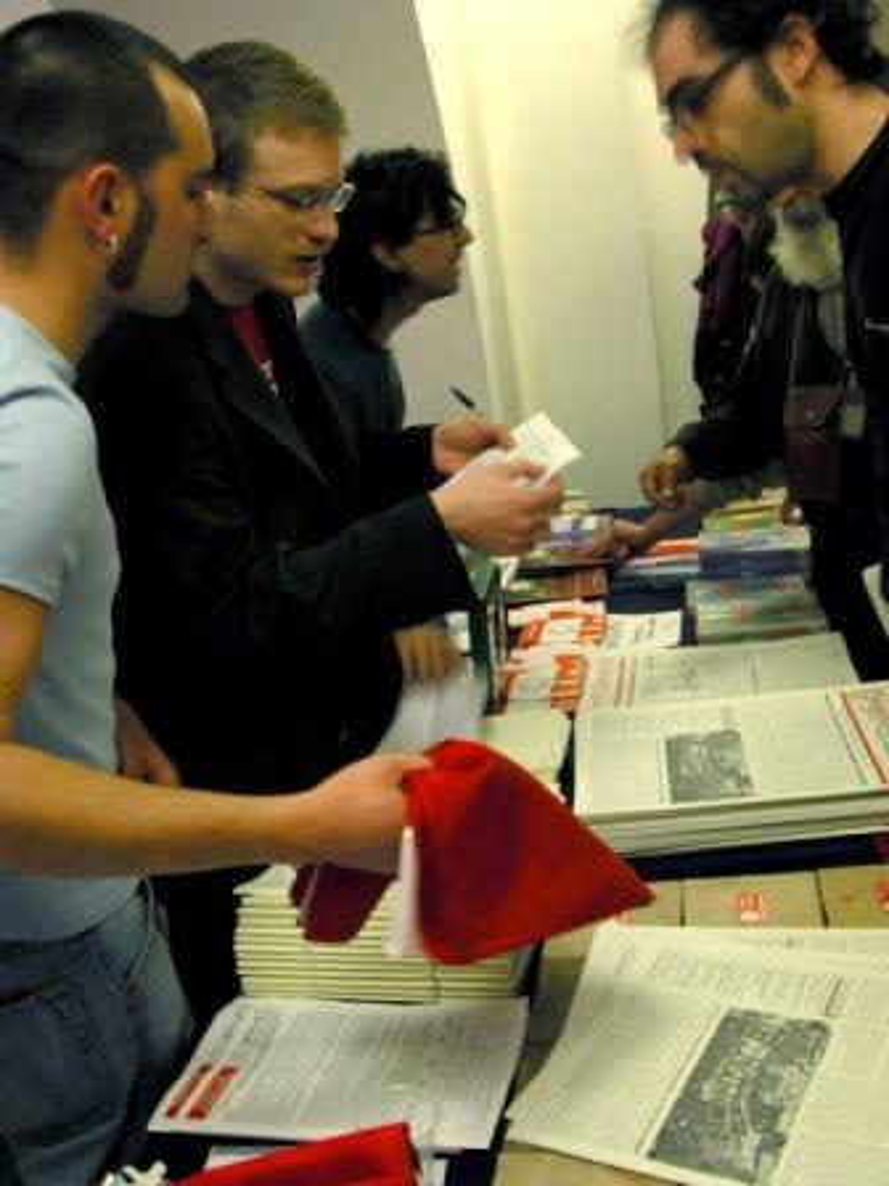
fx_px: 1198
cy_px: 593
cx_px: 444
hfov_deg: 40.7
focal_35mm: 35
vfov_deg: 52.6
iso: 100
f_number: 4
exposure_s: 1/7.3
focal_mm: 8.9
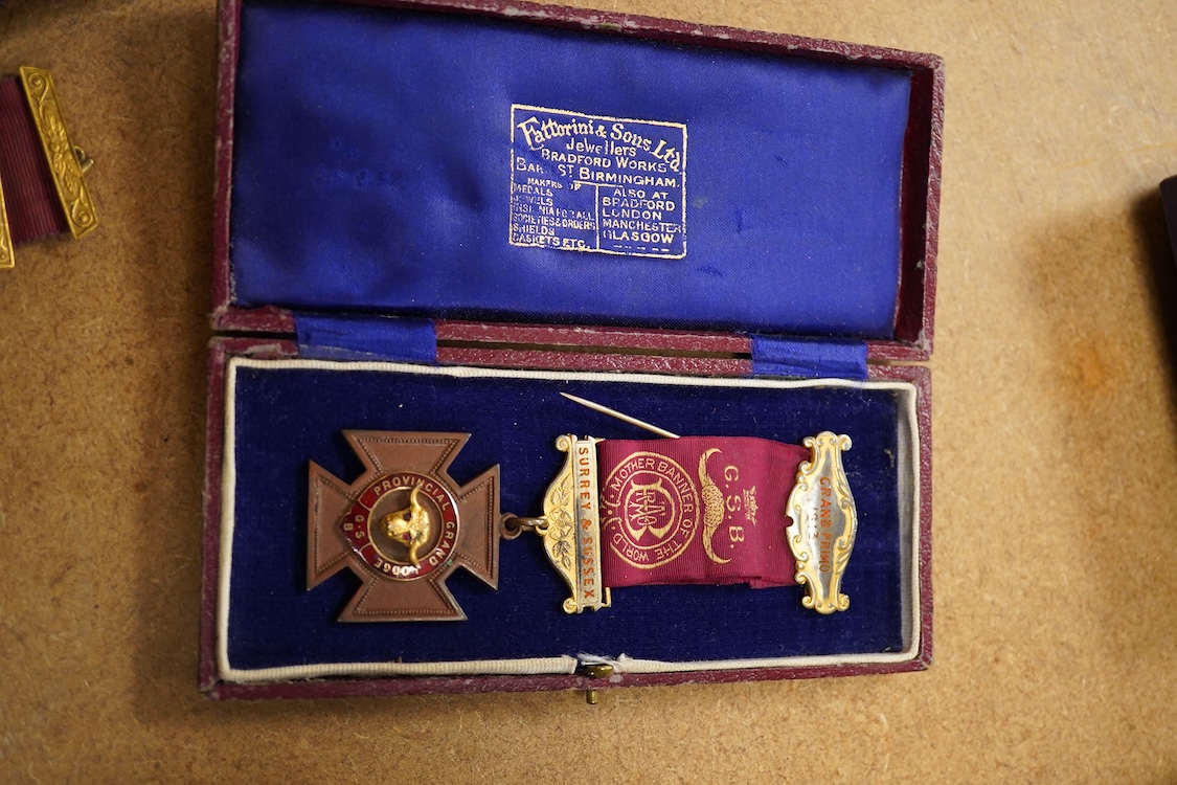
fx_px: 1471
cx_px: 588
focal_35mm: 45
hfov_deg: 43.6
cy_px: 392
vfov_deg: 29.9
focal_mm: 30
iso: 2500
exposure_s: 1/200
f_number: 5
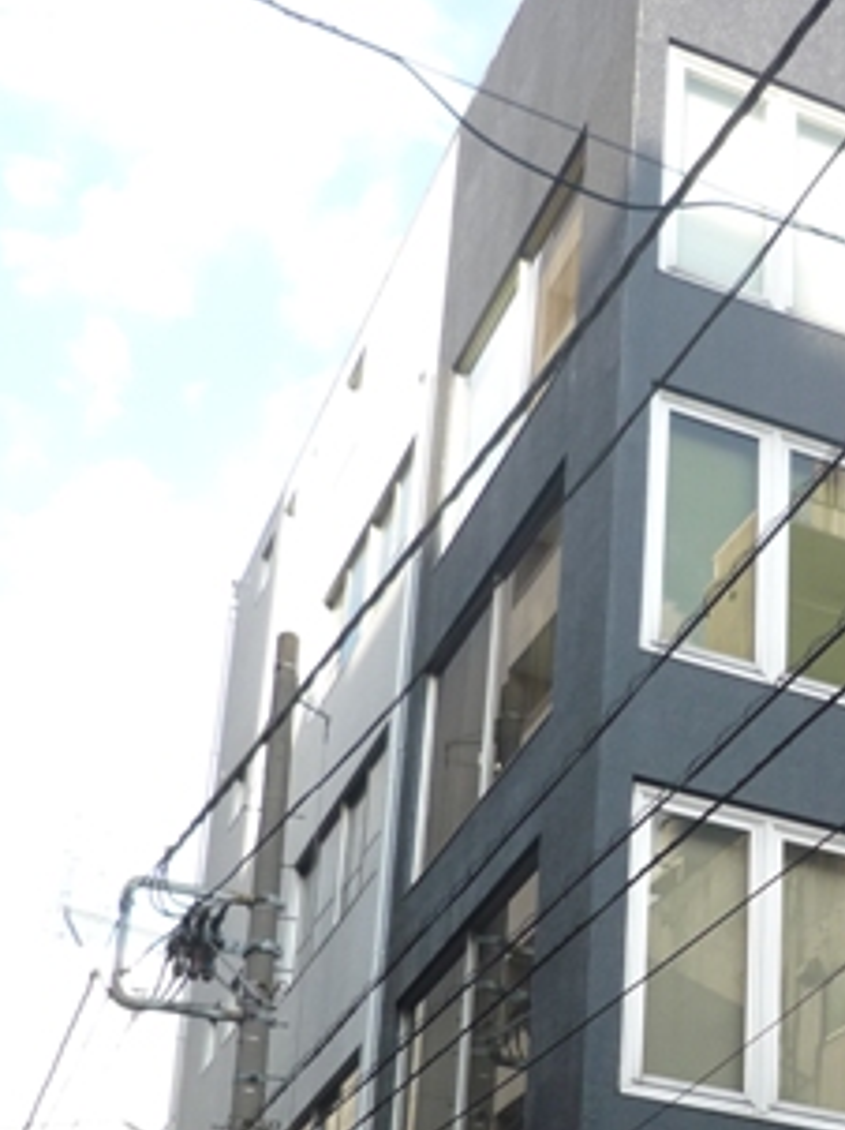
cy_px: 992
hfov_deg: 20.4
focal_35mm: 70
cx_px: 811
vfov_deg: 26.9
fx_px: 2282
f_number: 2.8
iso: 100
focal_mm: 5.5
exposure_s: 1/250
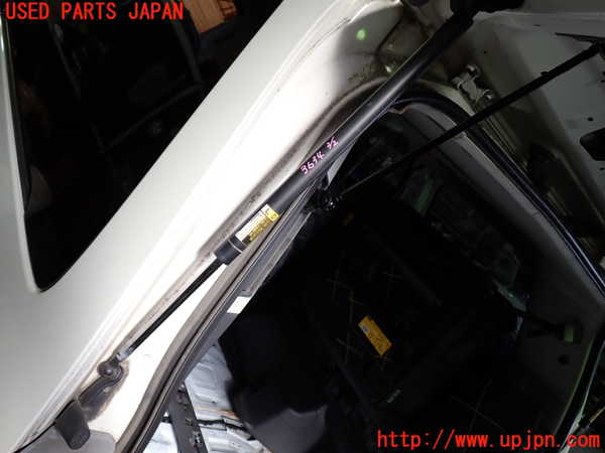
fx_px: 524
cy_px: 226
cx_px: 302
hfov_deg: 60.0
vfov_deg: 46.8
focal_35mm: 30
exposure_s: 1/60
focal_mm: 5.4
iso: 100
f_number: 2.3
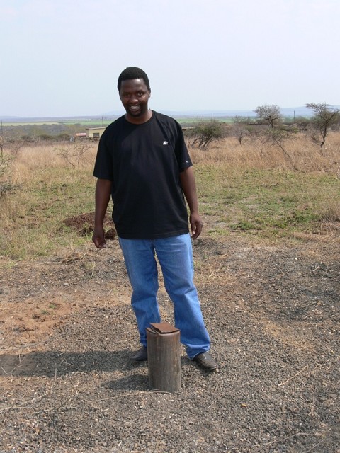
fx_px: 511
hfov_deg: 36.8
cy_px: 226
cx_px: 170
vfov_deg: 47.9
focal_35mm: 39
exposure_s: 1/320
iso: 80
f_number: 5.6
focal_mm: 8.3
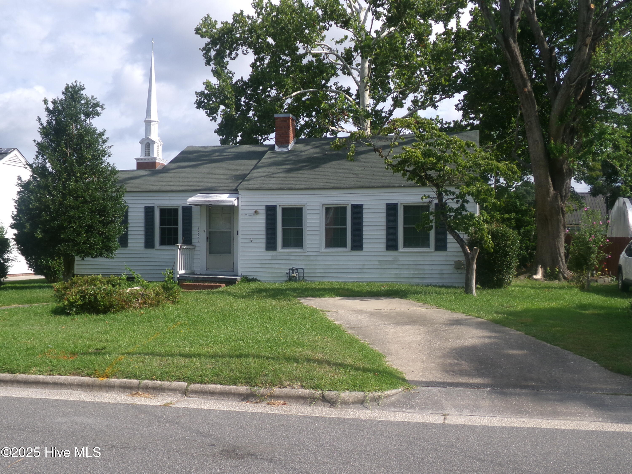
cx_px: 316
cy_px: 237
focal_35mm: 37
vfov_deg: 38.7
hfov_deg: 50.1
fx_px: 676
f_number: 4
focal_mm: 6.6
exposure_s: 1/600
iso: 100
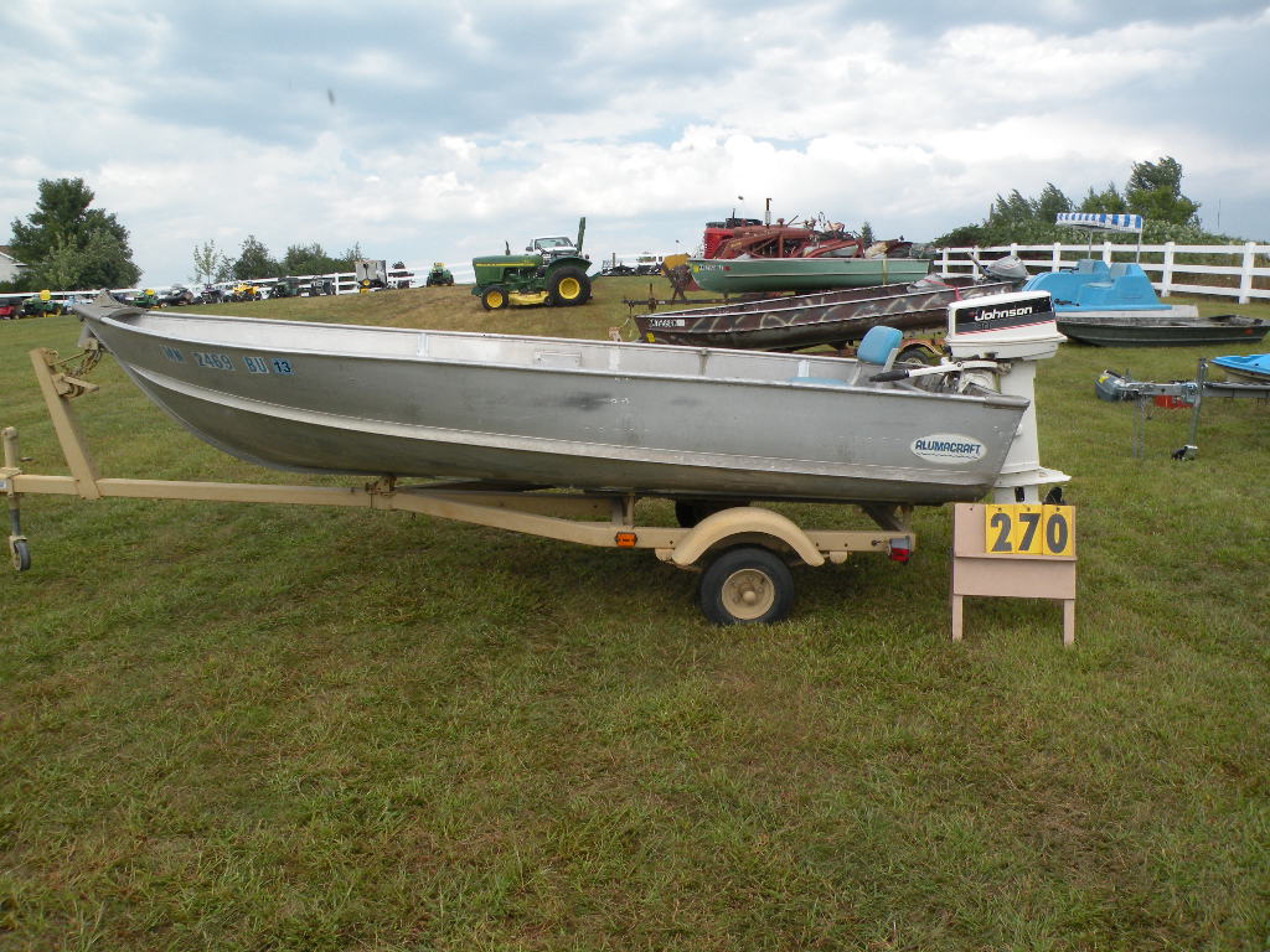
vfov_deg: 51.4
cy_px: 476
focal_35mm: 27
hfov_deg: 65.3
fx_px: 991
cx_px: 635
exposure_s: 1/222
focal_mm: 4.7
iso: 64
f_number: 5.6
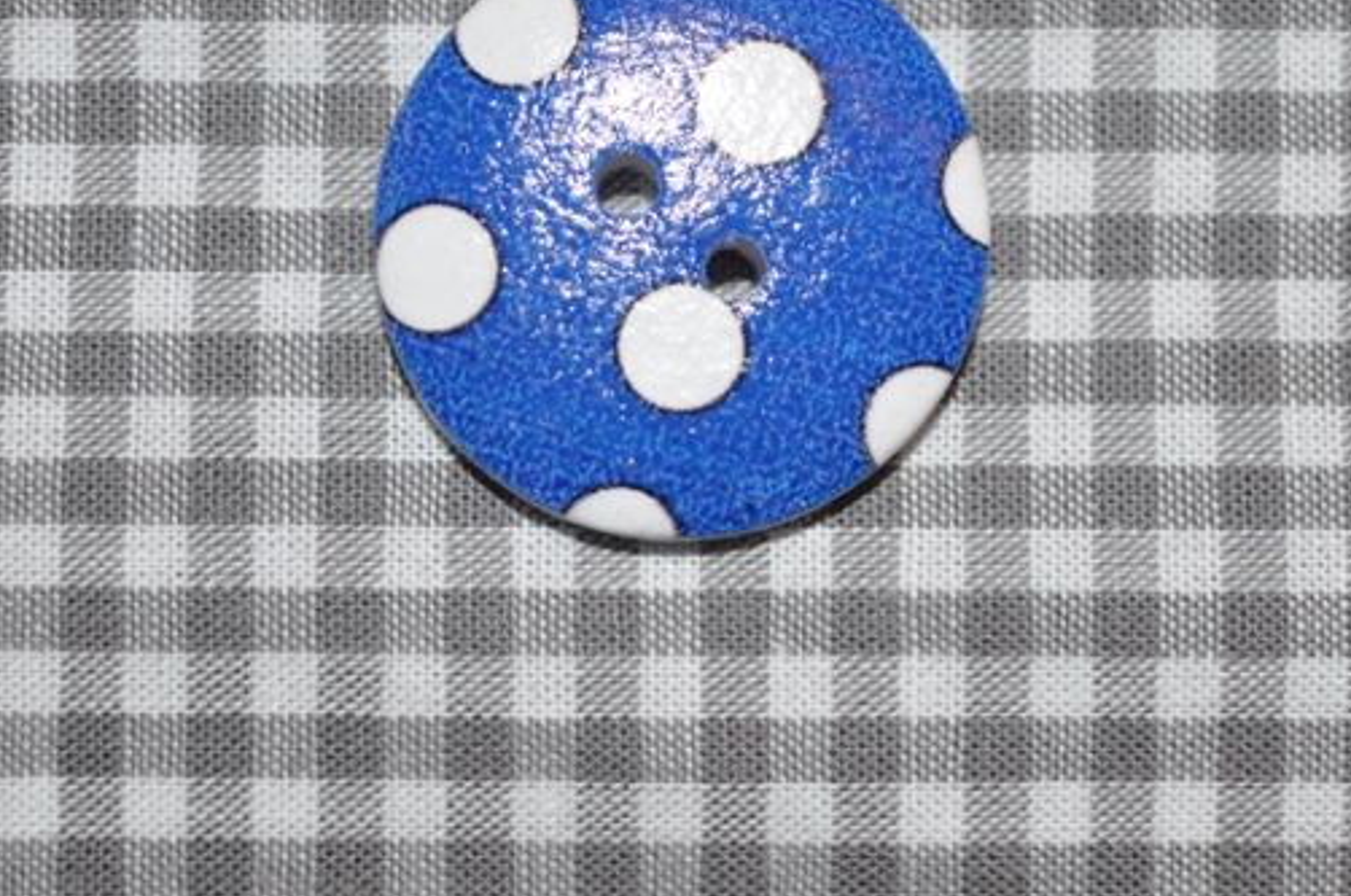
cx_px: 767
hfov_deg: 18.6
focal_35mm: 110
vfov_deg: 12.4
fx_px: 4121
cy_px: 254
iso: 200
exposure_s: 1/60
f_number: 5
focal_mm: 46
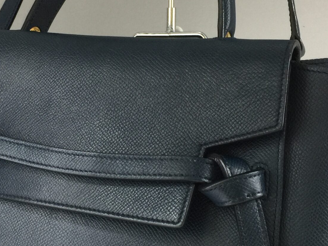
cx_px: 96
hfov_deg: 28.7
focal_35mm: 67
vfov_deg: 21.9
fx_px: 635
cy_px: 150
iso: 40
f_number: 2.2
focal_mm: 4.15
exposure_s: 1/30
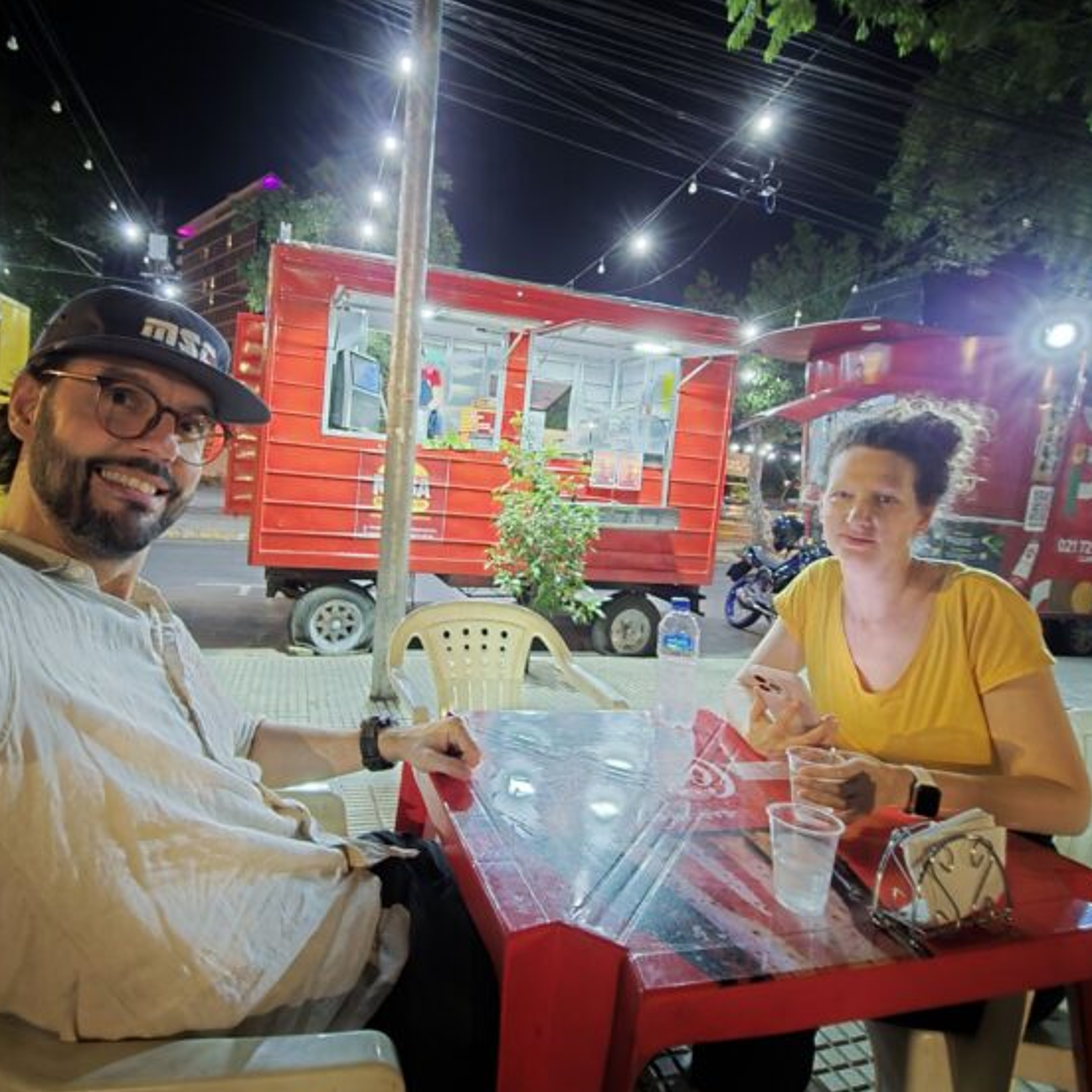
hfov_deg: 87.1
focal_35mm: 16
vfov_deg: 87.4
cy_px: 538
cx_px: 485
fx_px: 571
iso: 1250
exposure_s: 1/8.33
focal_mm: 2.2
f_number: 2.2
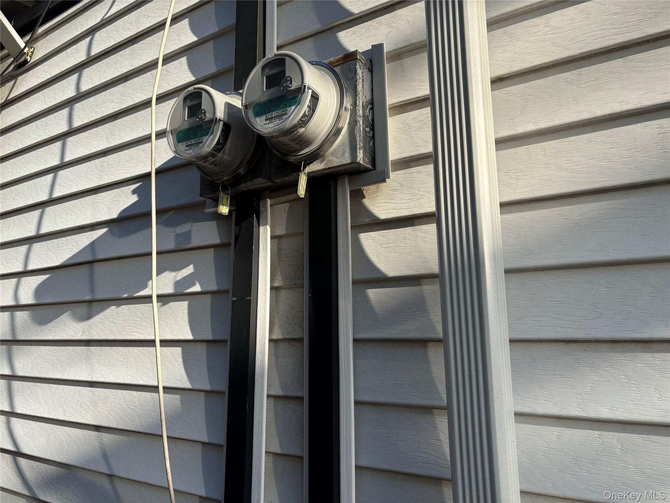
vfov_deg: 53.1
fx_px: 503
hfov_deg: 67.3
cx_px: 335
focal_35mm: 26
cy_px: 252
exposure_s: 1/2242
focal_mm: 5.96
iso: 50
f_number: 1.6
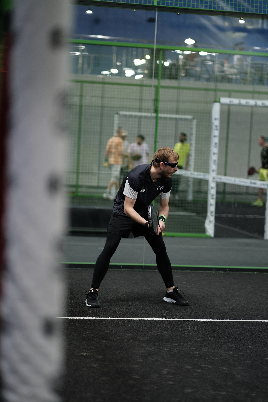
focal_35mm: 84
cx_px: 134
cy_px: 201
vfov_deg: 24.2
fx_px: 938
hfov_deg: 16.3
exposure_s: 1/250
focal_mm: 56
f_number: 1.2
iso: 200
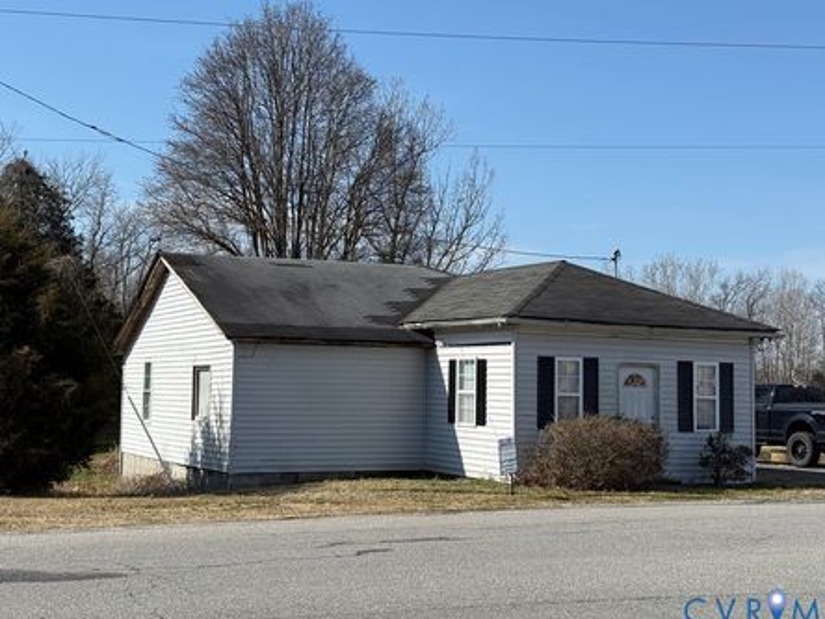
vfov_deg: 27.0
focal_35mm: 54
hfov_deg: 35.5
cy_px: 287
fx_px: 1287
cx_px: 405
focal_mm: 6.76
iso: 64
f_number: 1.78
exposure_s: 1/5587
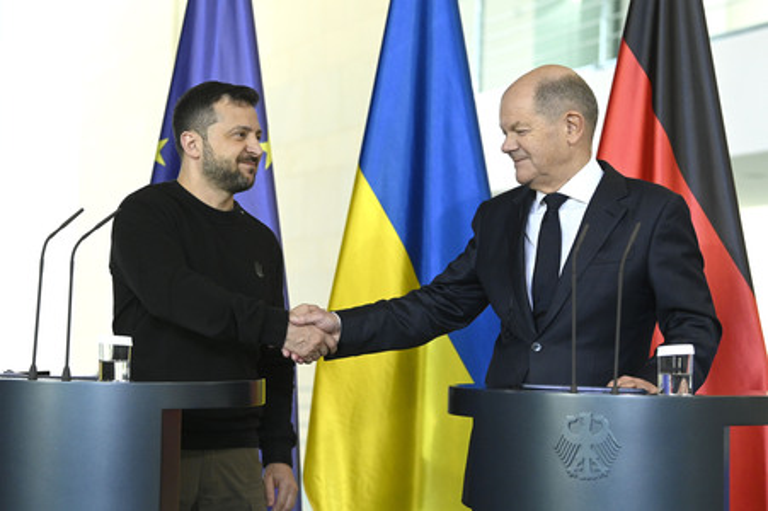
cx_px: 384
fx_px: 1919
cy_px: 256
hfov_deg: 22.6
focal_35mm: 90
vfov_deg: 15.2
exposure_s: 1/1000
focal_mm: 90
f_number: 4.5
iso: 5000
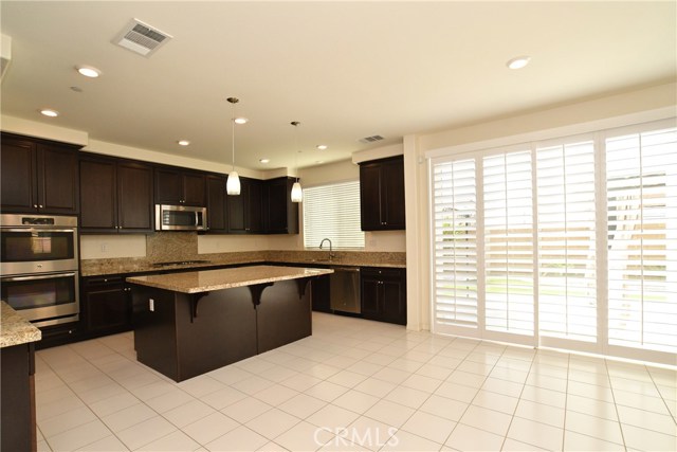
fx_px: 310
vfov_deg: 72.1
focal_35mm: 16
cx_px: 338
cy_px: 226
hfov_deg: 95.0
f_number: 7.1
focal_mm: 11
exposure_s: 1/200
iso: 800
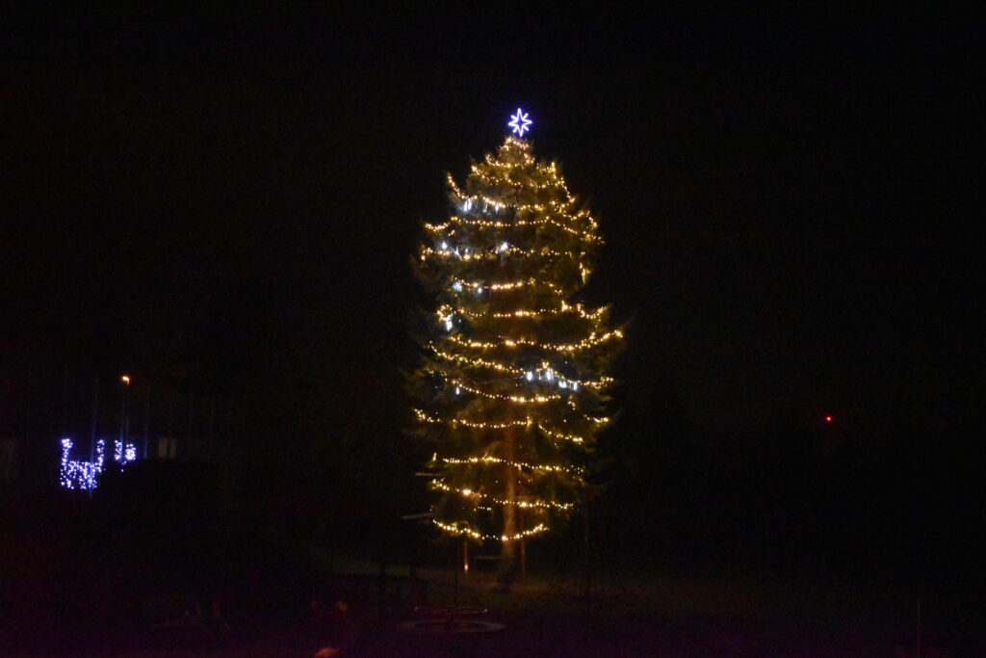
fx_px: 1561
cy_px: 329
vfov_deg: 23.8
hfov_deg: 35.0
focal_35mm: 57
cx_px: 493
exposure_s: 1/60
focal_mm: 38
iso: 12800
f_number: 4.8
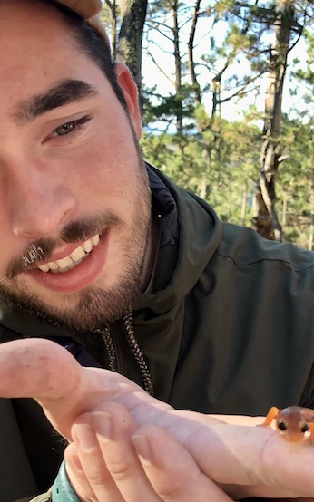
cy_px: 328
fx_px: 685
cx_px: 166
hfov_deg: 25.8
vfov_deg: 39.9
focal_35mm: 50
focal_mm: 4
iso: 40
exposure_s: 1/120
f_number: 1.8
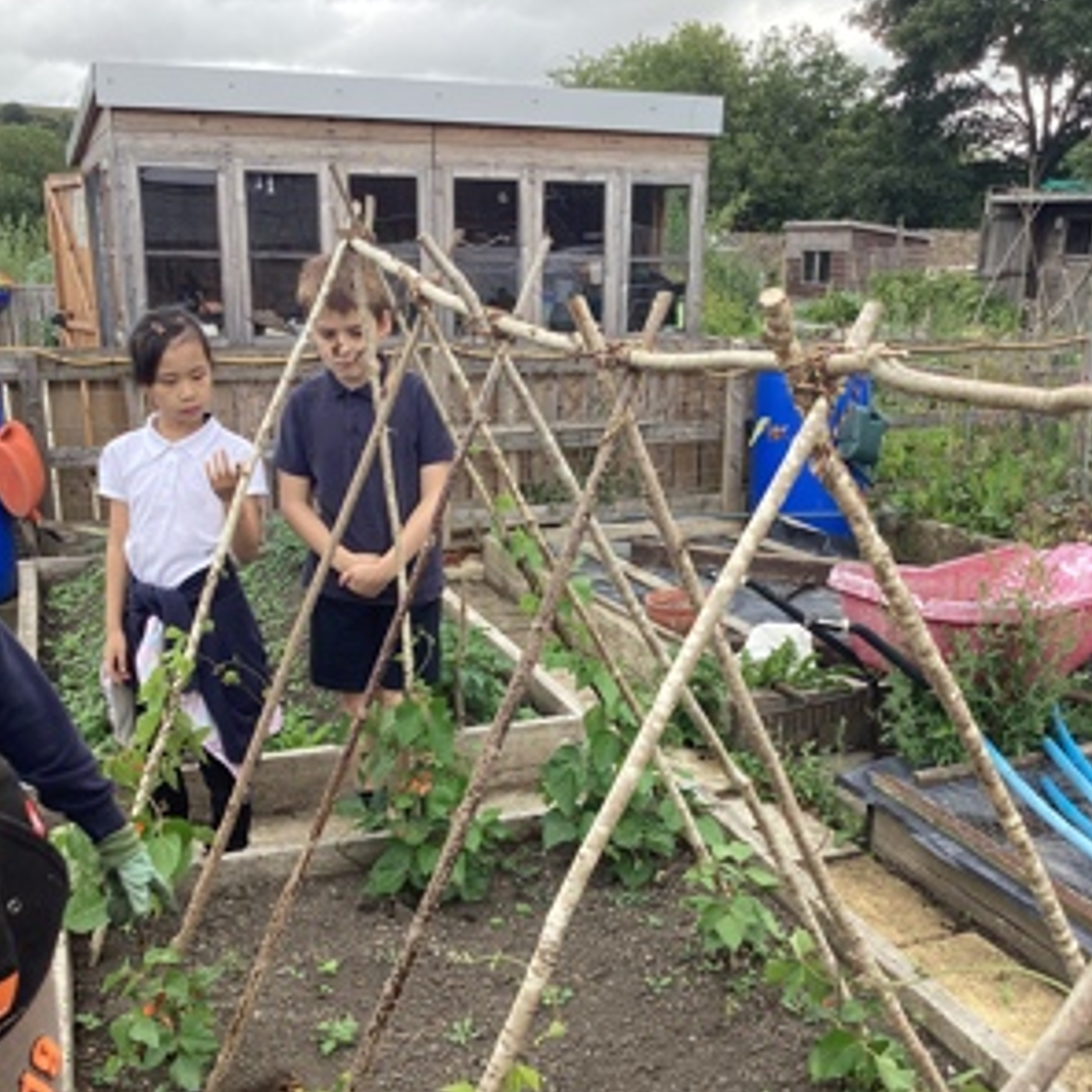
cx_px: 542
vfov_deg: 44.4
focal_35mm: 37
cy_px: 712
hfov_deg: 44.9
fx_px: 1321
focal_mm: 3.3
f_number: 2.4
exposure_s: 1/224
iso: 25
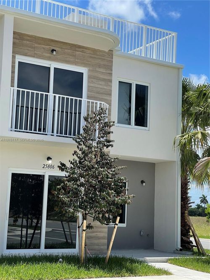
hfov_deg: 22.9
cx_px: 105
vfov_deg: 30.3
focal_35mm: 64
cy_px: 140
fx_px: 518
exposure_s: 1/1014
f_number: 2.2
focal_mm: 7.5
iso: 20
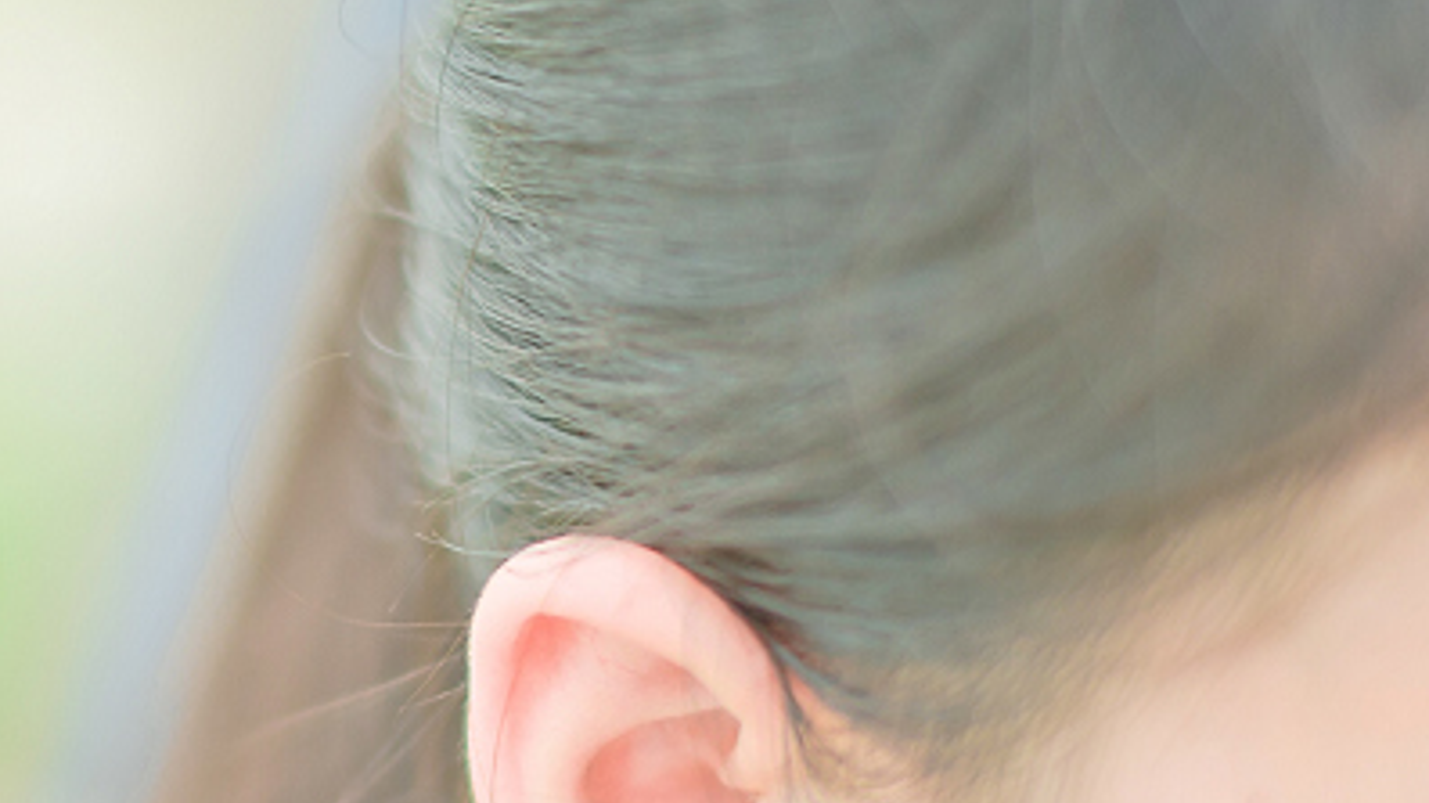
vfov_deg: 9.0
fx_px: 5114
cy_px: 434
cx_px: 284
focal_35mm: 135
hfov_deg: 15.8
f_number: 1.4
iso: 100
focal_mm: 50
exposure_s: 1/3200
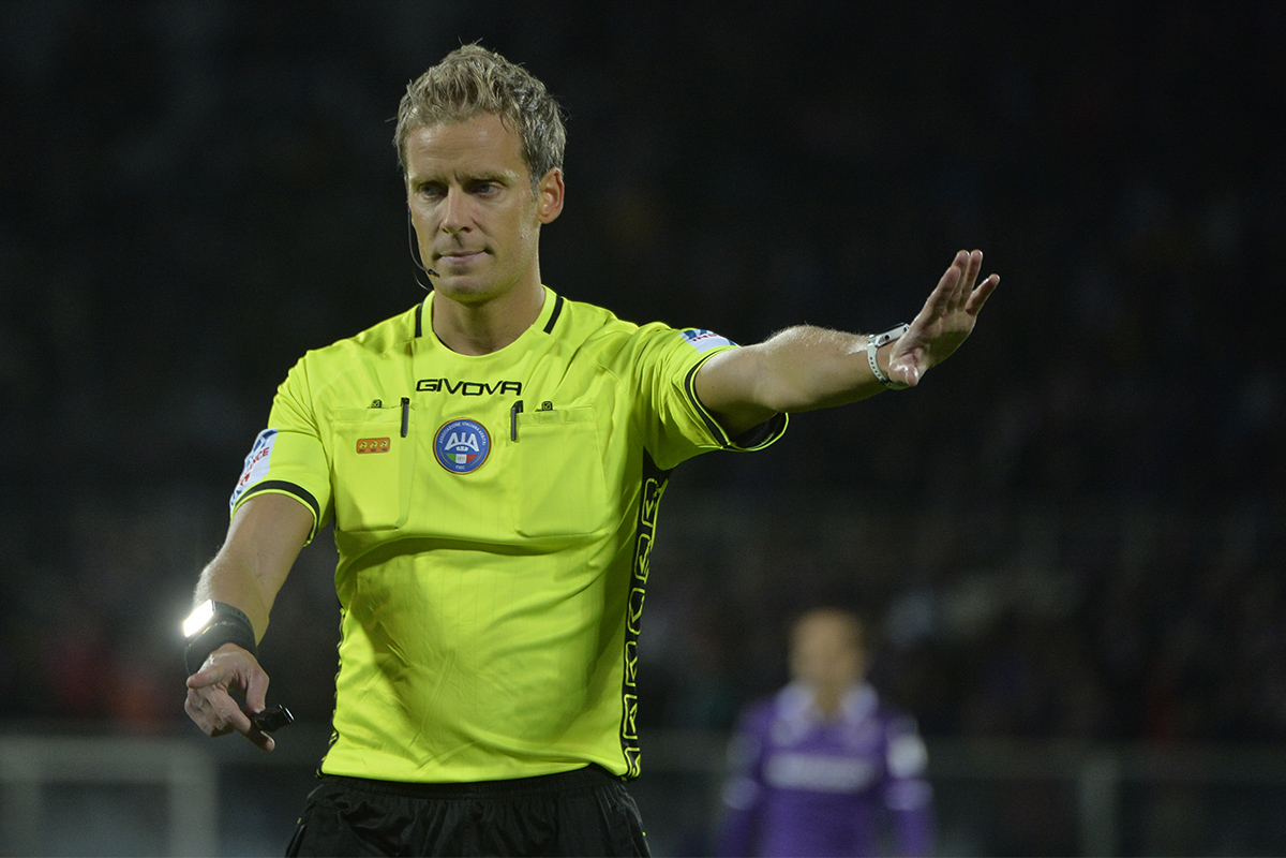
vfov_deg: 3.4
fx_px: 14288
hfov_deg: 5.2
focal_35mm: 400
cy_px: 429
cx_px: 643
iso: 2500
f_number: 5.6
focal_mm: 400
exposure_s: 1/800
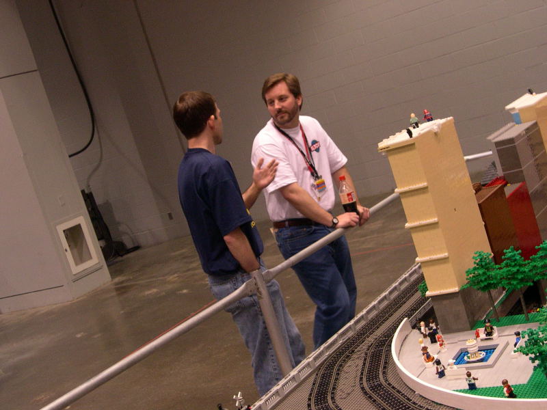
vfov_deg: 28.0
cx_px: 274
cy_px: 205
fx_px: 822
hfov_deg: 36.8
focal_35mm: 52
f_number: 3.2
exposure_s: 1/57.2
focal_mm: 11.1
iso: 400
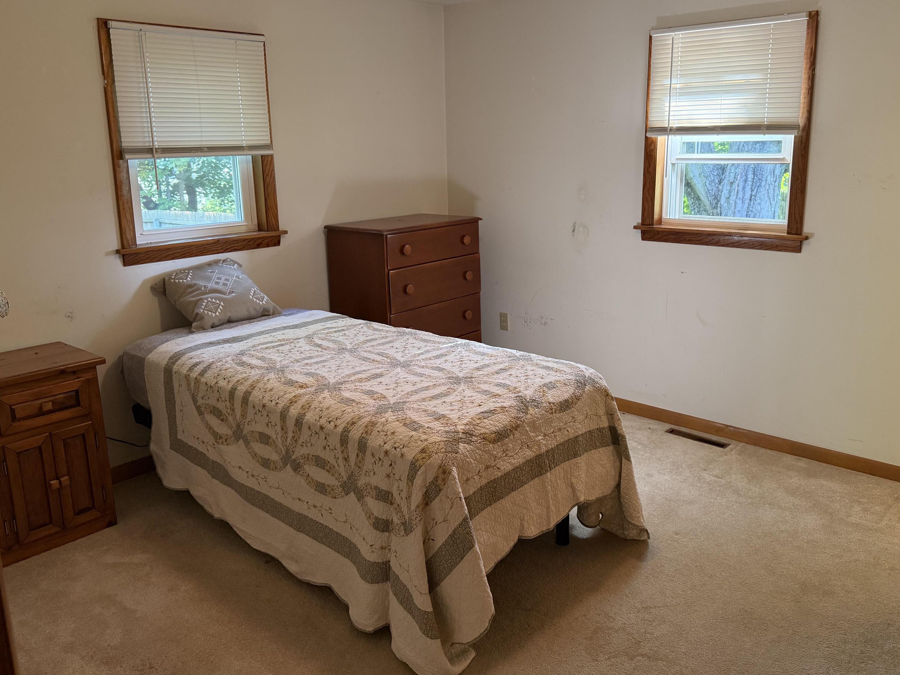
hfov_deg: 63.4
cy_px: 297
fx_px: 728
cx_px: 475
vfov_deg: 49.6
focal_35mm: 28
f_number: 1.78
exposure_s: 1/120
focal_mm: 6.76
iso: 400
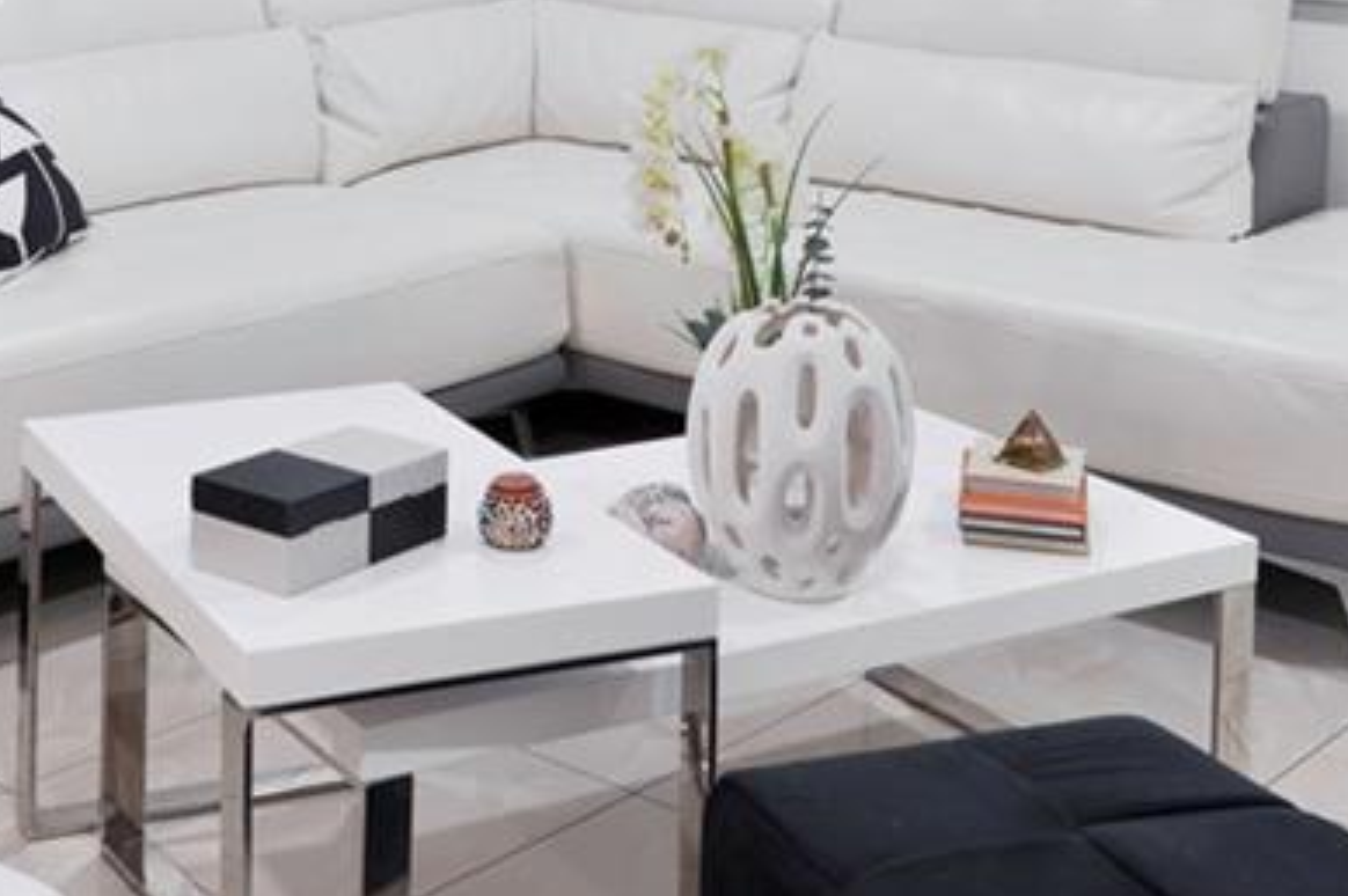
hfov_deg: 29.4
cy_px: -212
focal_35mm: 68
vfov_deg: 18.8
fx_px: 2546
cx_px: 420
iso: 100
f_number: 8
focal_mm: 16.5
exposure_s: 1
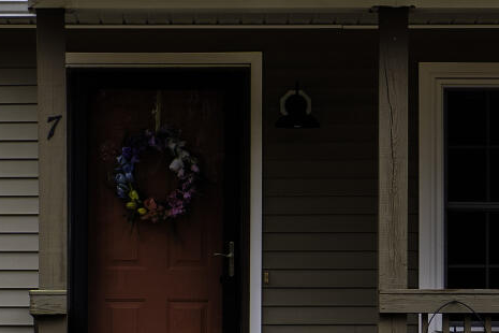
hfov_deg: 11.0
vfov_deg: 7.3
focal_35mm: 187
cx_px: 187
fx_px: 2592
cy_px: 335
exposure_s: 1/20
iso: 50
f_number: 9
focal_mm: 29
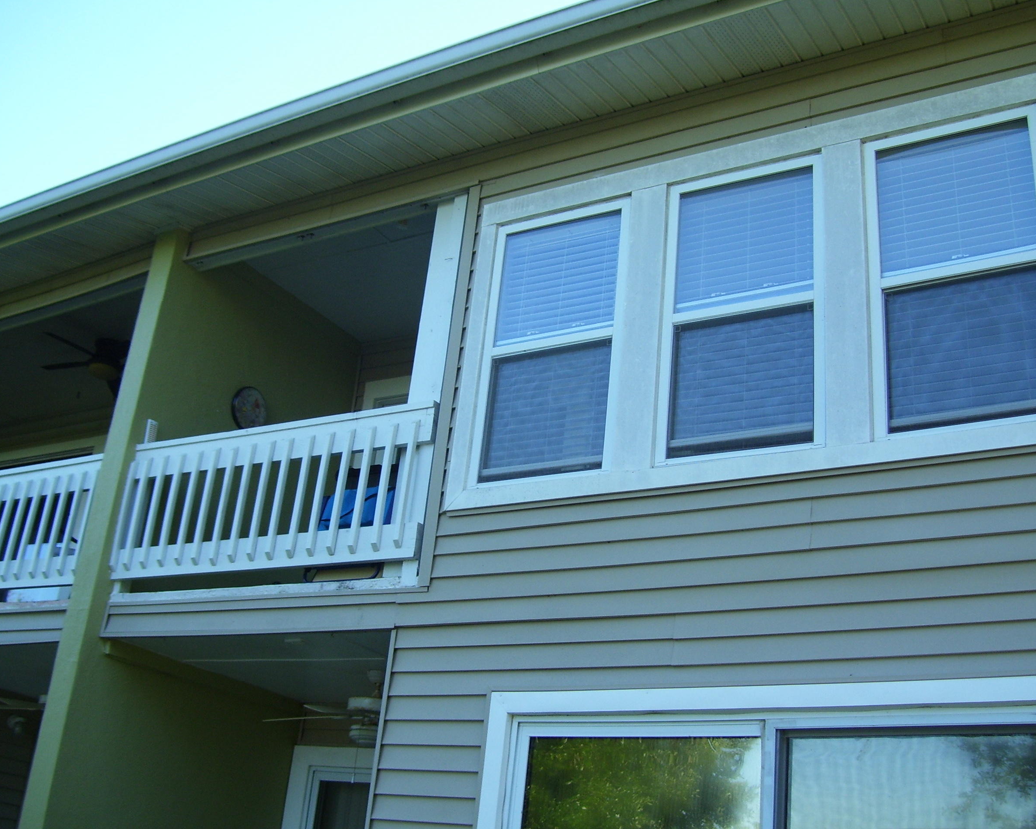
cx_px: 520
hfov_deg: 46.8
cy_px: 414
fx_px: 1196
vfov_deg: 38.2
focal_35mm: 39
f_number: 2.7
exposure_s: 1/250
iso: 80
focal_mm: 6
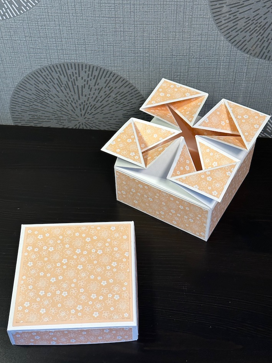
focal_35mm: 52
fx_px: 545
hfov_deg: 28.0
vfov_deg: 36.8
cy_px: 183
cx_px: 135
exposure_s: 1/60
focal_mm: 6.86
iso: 200
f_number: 1.78
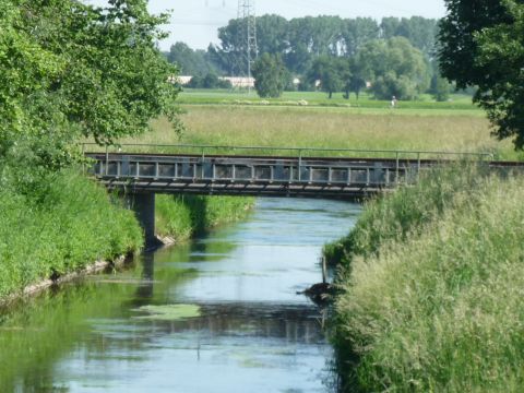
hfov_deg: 8.4
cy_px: 196
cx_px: 262
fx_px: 3557
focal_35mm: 235
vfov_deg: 6.3
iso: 100
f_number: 5.9
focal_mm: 24
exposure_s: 1/200
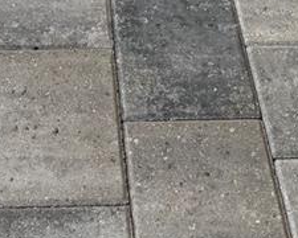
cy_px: -539
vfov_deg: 9.1
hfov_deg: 15.3
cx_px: 52
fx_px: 1102
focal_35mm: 125
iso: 80
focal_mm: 6.76
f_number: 1.78
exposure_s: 1/685
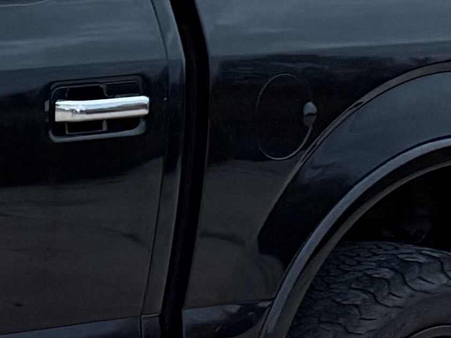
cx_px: -738
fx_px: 2124
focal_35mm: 163
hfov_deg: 10.1
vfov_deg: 9.1
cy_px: 307
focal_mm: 6.76
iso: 500
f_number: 1.78
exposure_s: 1/55
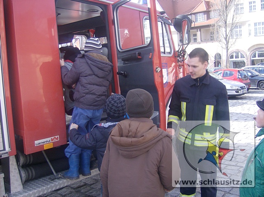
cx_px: 132
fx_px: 274
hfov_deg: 51.5
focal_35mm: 36
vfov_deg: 39.5
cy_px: 98
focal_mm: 6
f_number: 2.8
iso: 100
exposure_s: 1/297
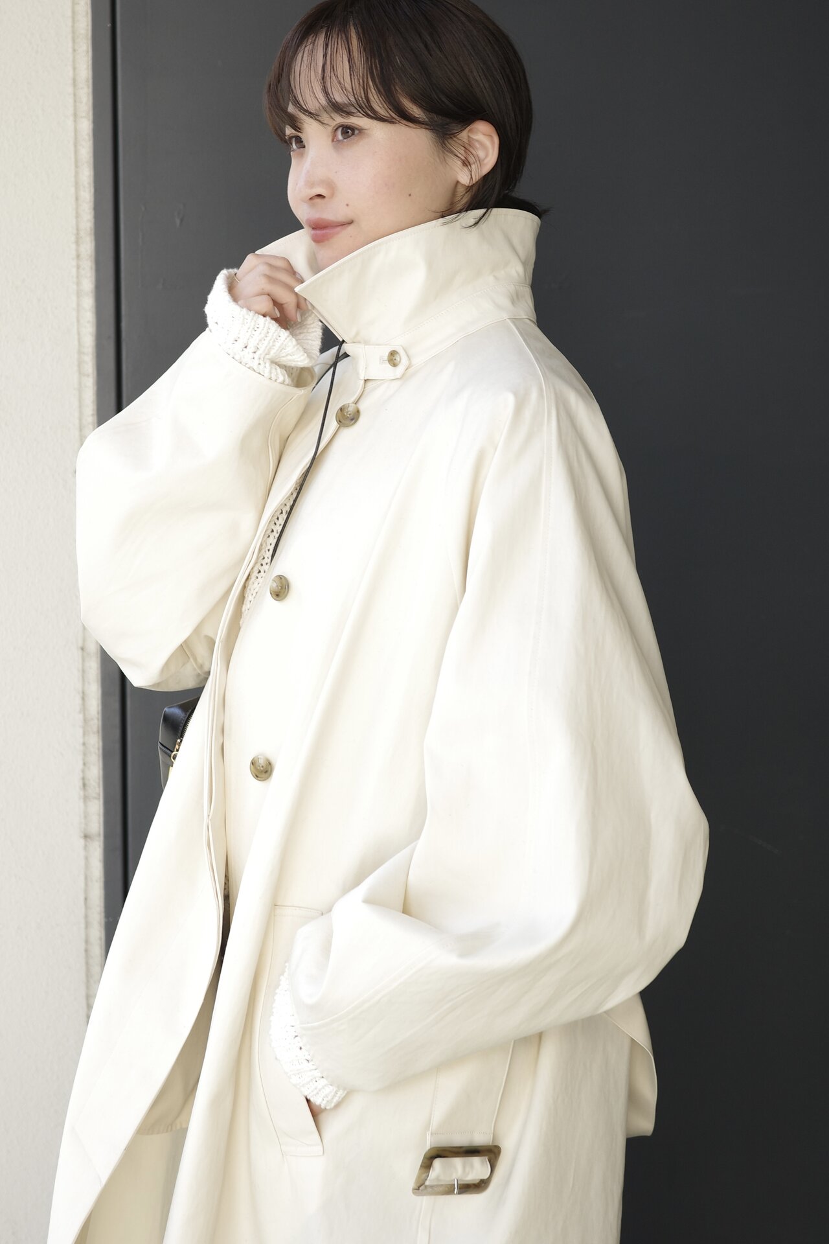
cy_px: 622
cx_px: 414
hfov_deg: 33.4
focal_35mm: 40
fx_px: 1382
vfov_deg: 48.5
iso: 100
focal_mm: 26
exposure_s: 1/100
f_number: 2.8
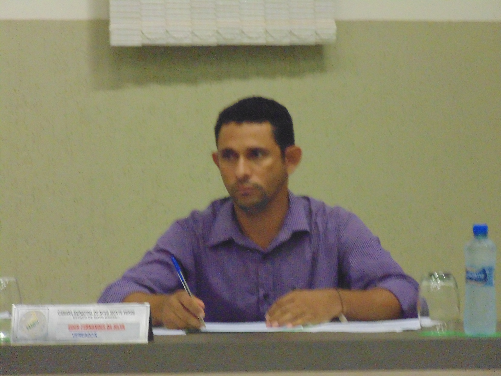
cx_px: 250
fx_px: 4052
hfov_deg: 7.1
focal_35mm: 280
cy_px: 188
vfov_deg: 5.3
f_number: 5.8
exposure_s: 1/25
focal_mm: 50.1
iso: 800
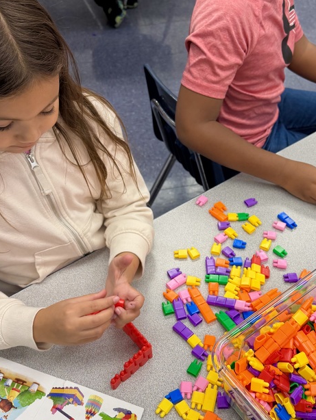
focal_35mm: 40
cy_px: 206
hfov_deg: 35.8
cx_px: 193
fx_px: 487
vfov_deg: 46.8
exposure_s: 1/120
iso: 80
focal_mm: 6.76
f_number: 1.78
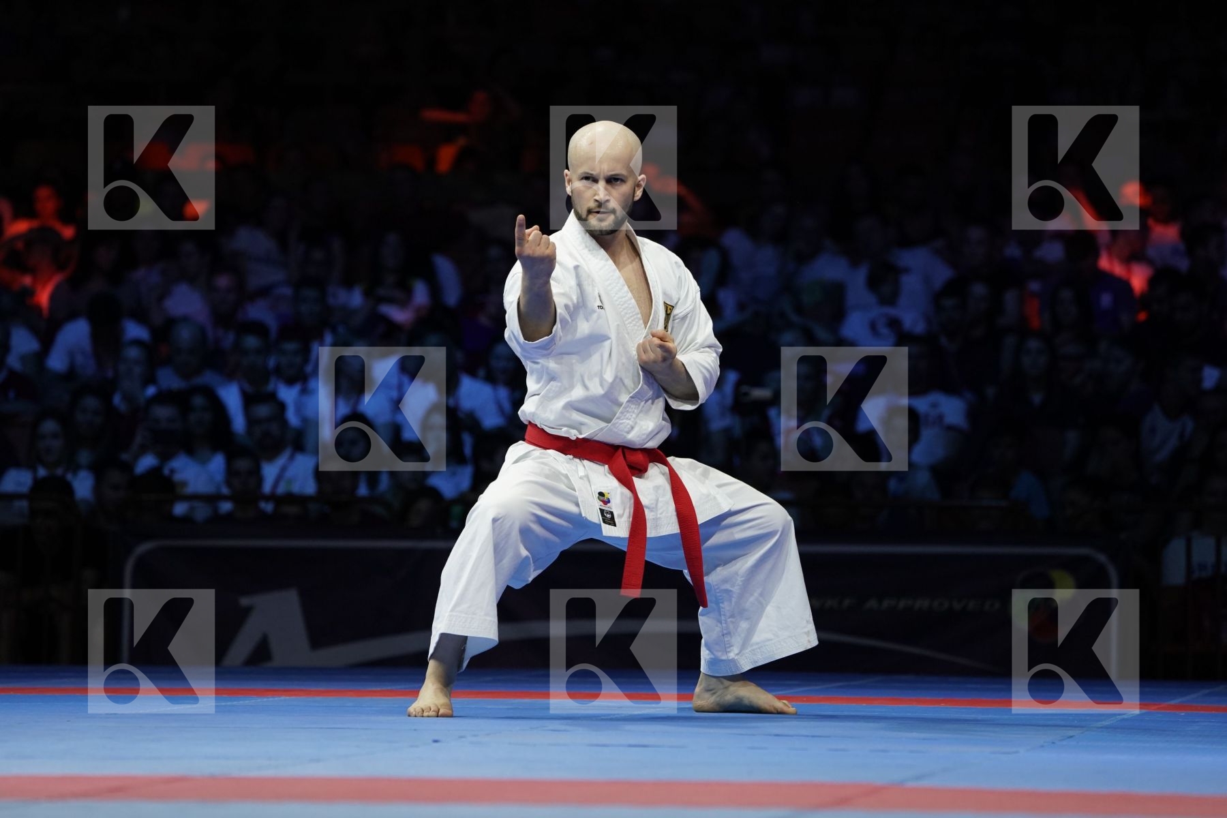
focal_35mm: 190
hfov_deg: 10.8
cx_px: 614
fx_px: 6475
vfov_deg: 7.2
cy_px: 409
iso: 2000
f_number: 5.6
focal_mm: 190
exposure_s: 1/500
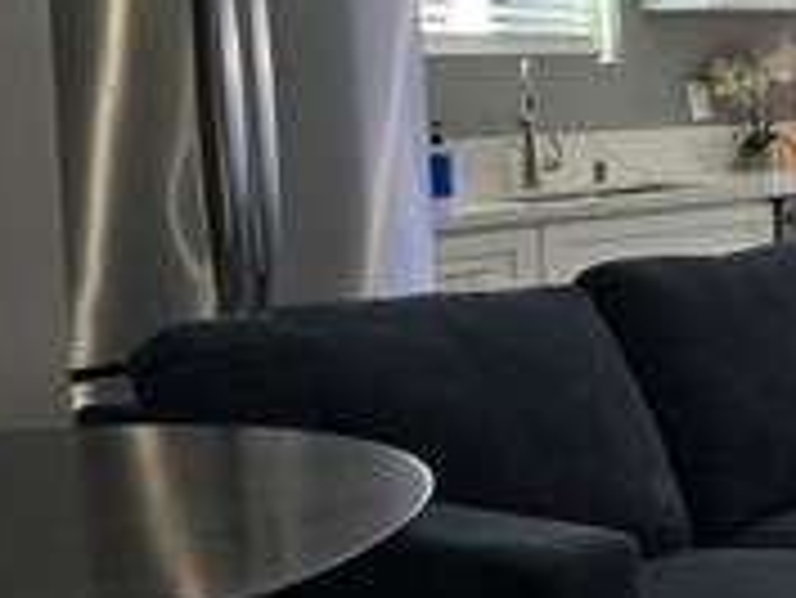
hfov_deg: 18.8
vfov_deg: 17.7
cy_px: 193
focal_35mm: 83
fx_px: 1910
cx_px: 1381
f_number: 1.7
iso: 80
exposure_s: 1/120
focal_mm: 6.3
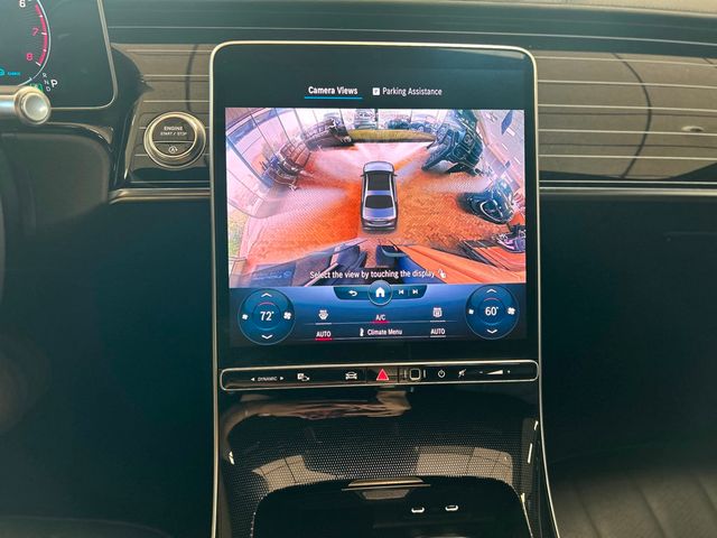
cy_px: 269
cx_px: 358
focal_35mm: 26
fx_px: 539
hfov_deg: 67.3
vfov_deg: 53.1
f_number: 1.5
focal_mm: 5.7
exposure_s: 1/54
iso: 250
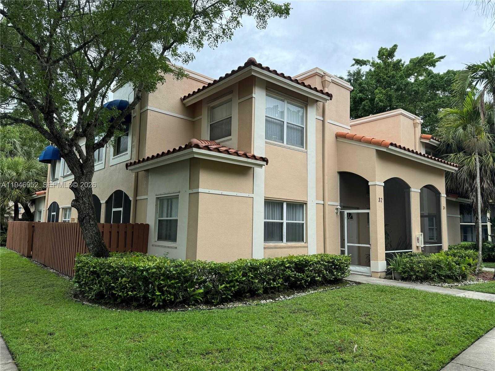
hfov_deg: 71.6
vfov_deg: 56.8
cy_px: 186
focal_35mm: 24
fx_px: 343
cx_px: 248
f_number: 1.78
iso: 80
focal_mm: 6.76
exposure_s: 1/1560
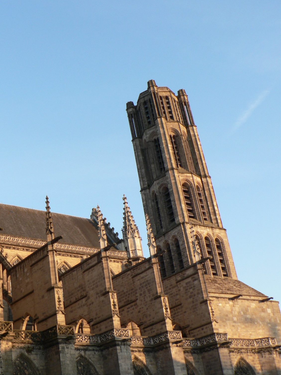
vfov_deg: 38.9
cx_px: 32
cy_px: 184
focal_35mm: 49
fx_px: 531
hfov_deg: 28.6
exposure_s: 1/100
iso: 80
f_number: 3.6
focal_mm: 6
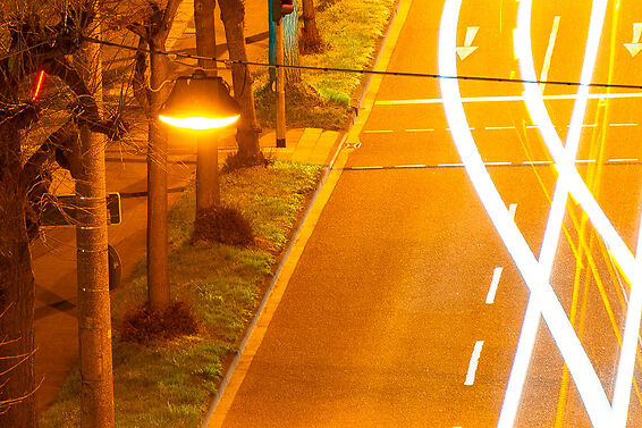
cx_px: -110
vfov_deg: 4.2
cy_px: -662
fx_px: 5669
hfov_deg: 6.4
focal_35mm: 318
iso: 200
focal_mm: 75
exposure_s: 30
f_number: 11
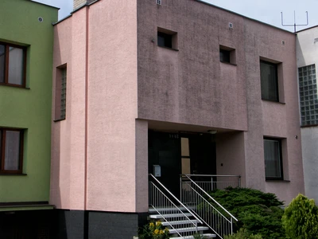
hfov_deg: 41.2
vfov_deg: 31.5
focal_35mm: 46
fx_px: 423
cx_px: 159
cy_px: 120
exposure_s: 1/400
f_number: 8
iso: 100
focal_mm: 11.81
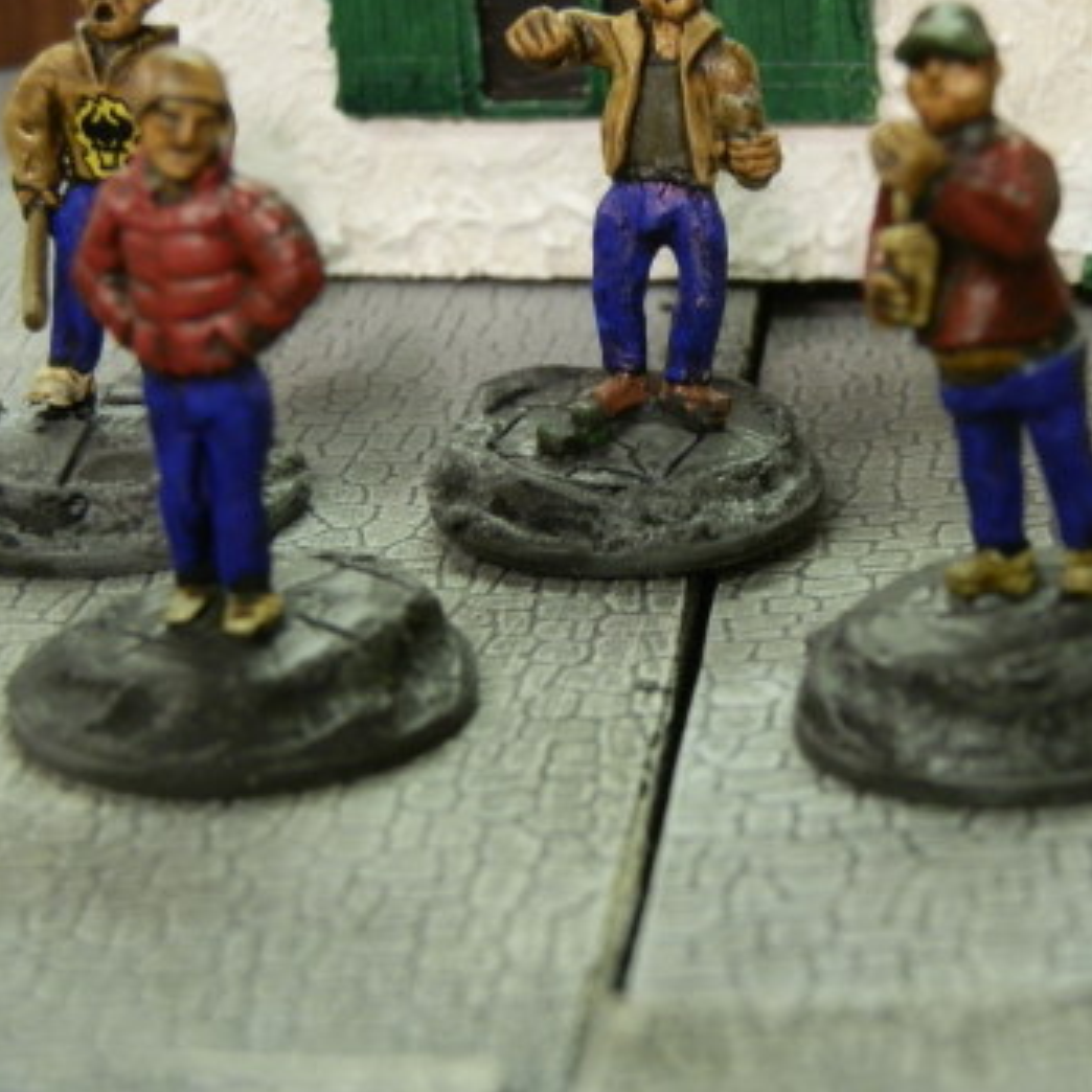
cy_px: 471
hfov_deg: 20.8
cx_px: 781
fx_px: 2962
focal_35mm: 83
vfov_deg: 20.9
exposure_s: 1/8
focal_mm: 10.99
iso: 200
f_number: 3.7
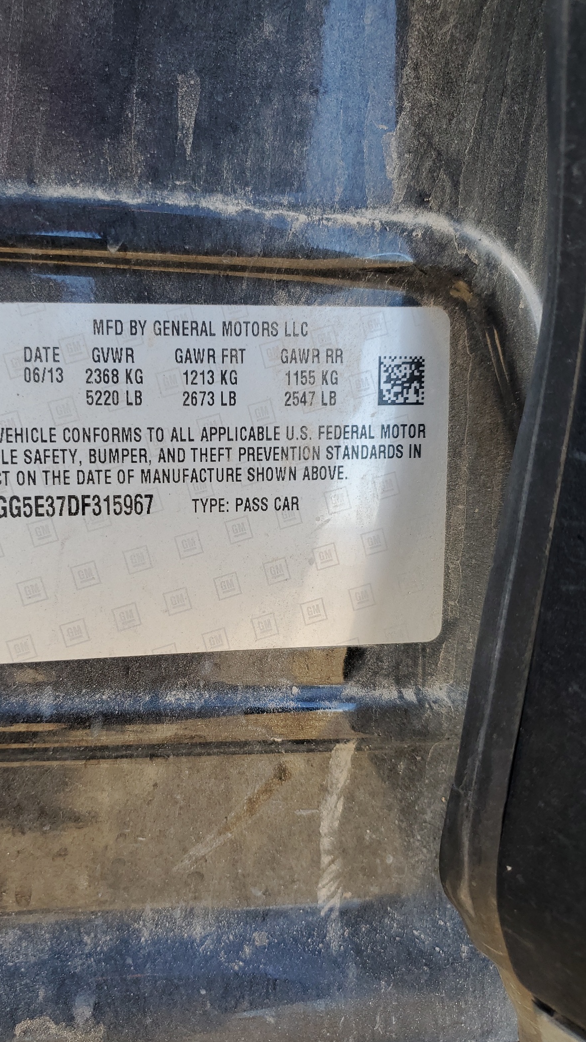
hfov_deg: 39.9
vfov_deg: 66.1
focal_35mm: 29
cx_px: 213
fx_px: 801
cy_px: 515
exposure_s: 1/152
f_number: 1.5
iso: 50
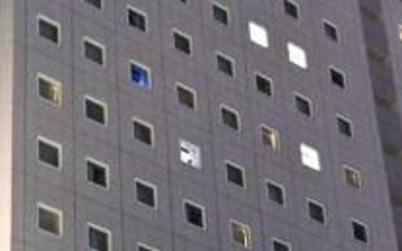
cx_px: 127
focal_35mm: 121
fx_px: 1325
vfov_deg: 10.7
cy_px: 267
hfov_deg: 17.2
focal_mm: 24
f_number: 4
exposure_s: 1/20
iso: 4000
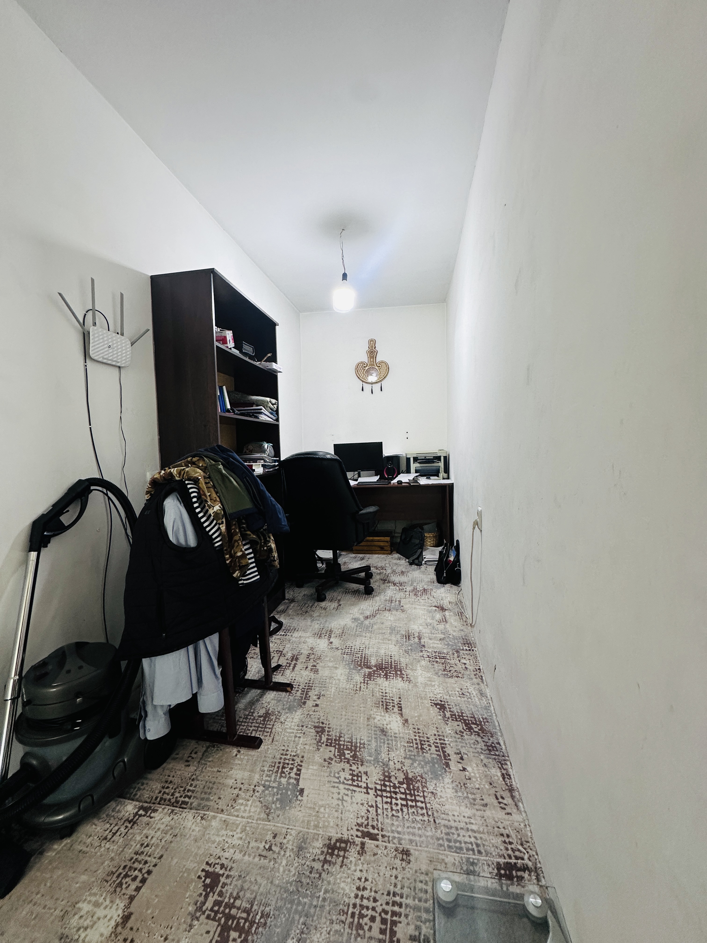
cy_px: 472
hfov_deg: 85.7
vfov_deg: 102.1
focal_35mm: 14
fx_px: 381
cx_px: 354
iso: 160
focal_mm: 2.22
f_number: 2.2
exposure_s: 1/100
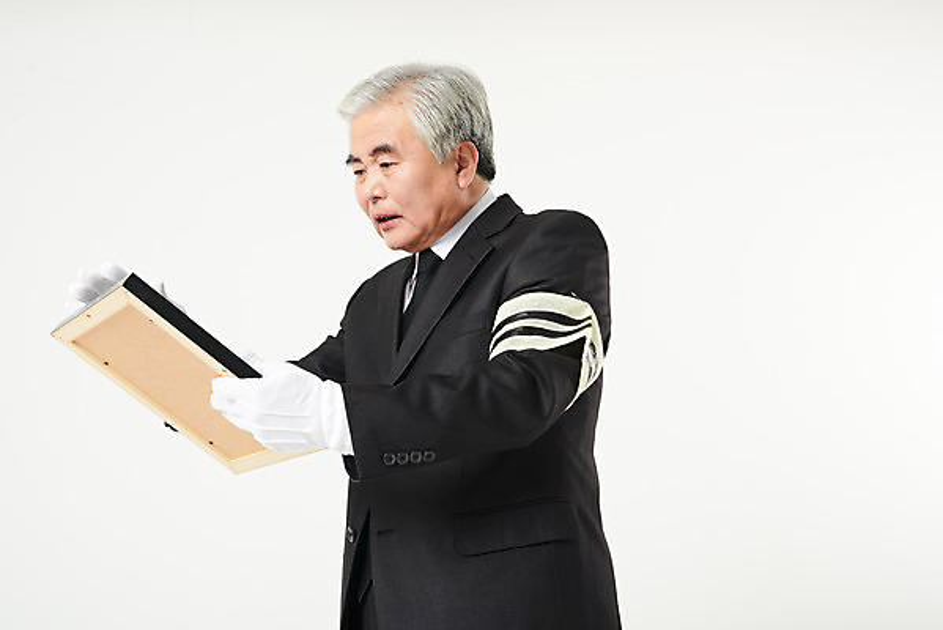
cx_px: 472
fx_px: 1153
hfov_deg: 44.5
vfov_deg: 30.5
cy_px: 315
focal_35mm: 44
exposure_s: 1/125
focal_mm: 44
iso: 100
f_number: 14
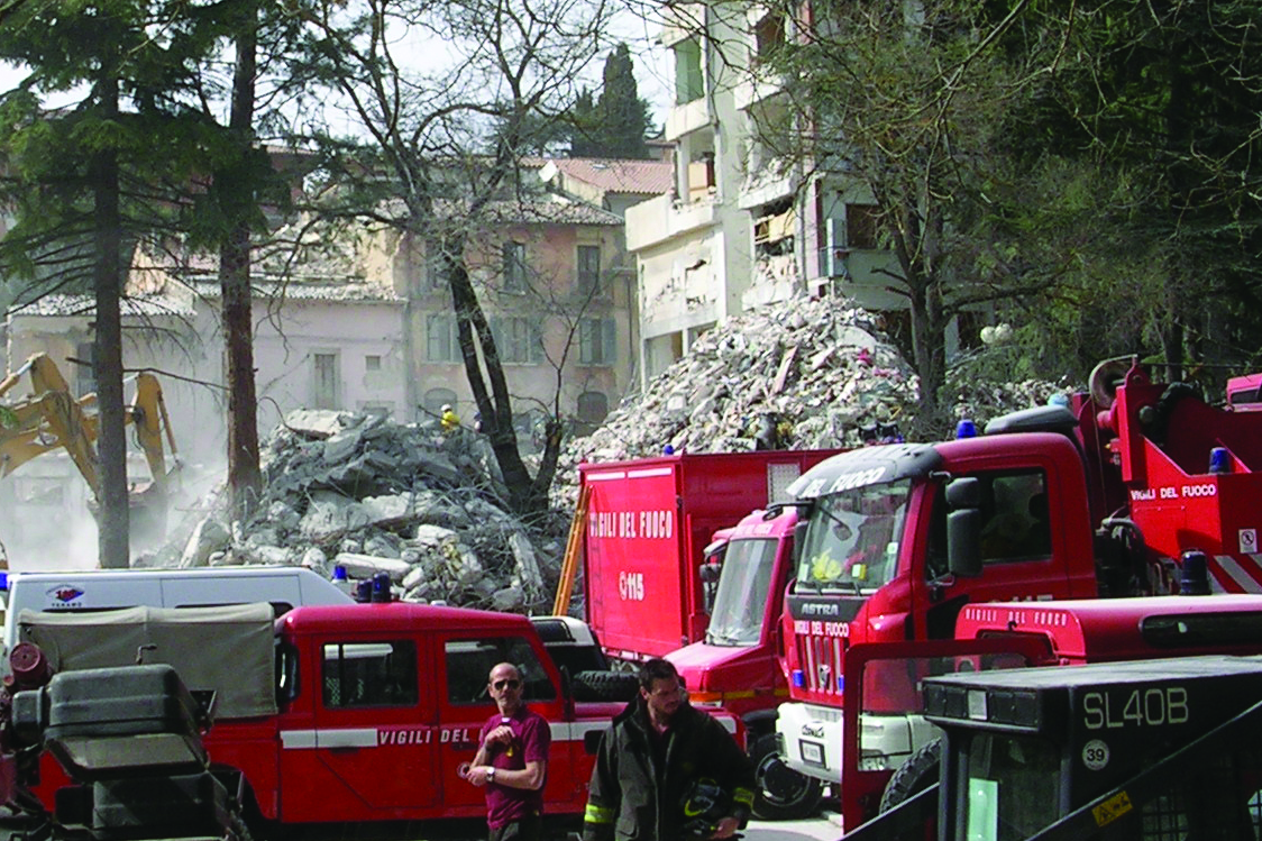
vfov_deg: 18.9
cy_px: 286
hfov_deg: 27.7
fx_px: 2523
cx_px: 337
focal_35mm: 72
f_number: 5.6
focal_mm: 5.8
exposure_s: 1/246
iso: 50
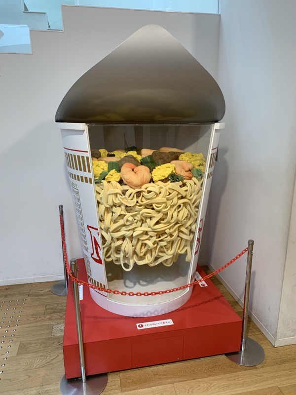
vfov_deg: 67.3
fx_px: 296
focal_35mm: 26
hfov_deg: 53.1
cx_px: 148
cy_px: 198
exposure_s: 1/120
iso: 80
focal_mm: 4.25
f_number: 1.8
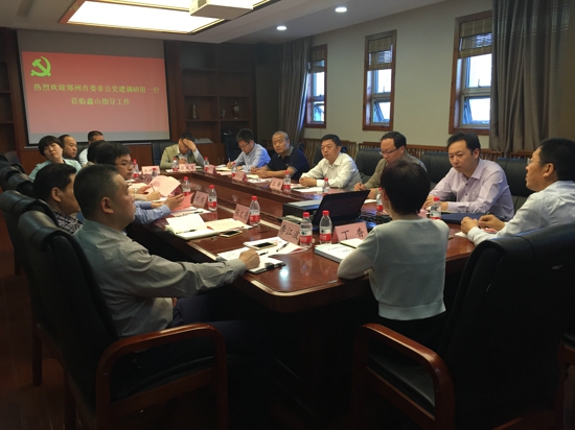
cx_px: 288
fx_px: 482
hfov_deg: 61.7
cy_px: 215
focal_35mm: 29
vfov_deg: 48.2
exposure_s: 1/30
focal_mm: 4.15
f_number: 2.2
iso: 40
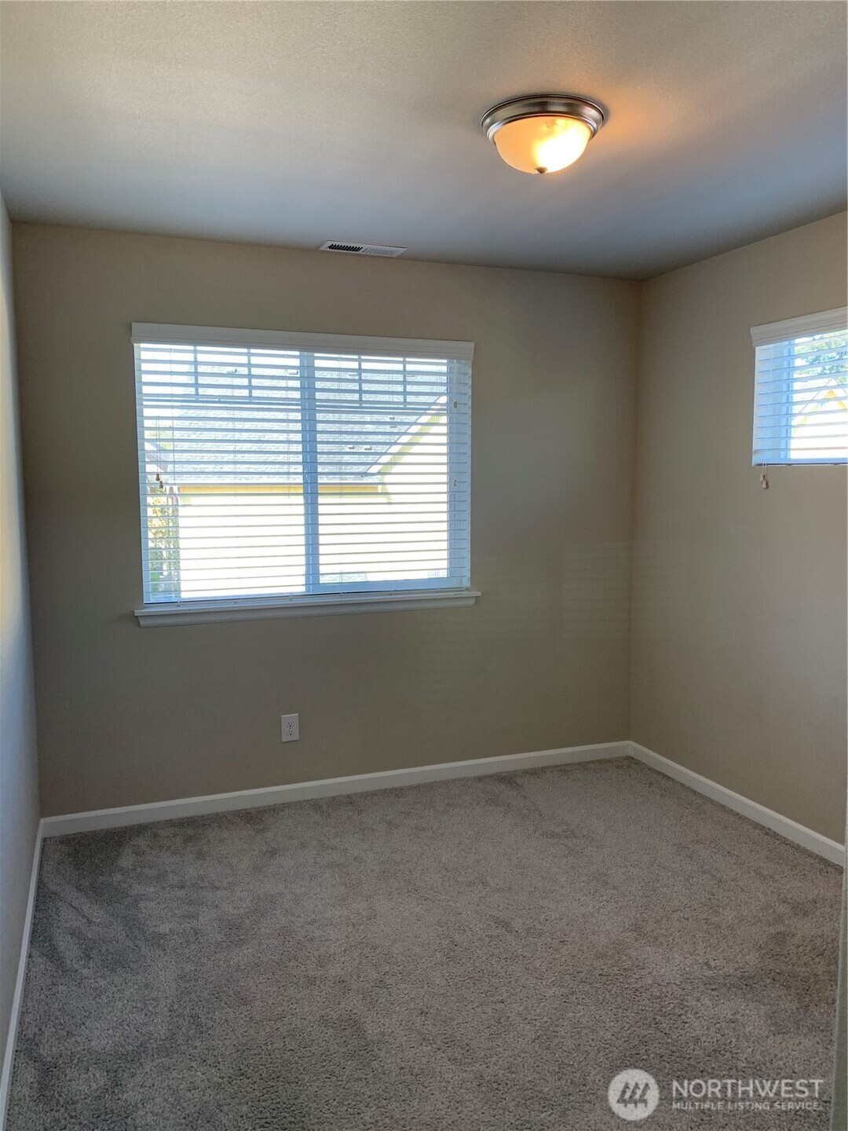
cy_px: 566
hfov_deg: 53.1
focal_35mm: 26
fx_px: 849
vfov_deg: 67.3
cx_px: 424
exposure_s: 1/121
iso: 64
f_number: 1.8
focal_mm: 4.25
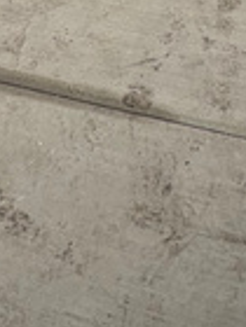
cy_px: -381
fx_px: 730
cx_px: 127
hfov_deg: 19.1
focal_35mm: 77
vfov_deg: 16.6
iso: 40
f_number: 2.2
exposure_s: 1/1420
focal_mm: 2.22
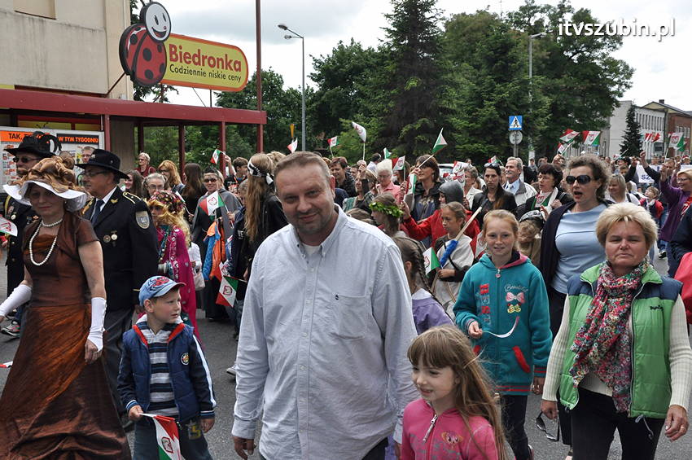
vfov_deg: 31.8
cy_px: 230
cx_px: 346
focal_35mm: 42
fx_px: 807
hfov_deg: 46.4
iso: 1250
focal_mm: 28
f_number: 13
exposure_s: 1/640
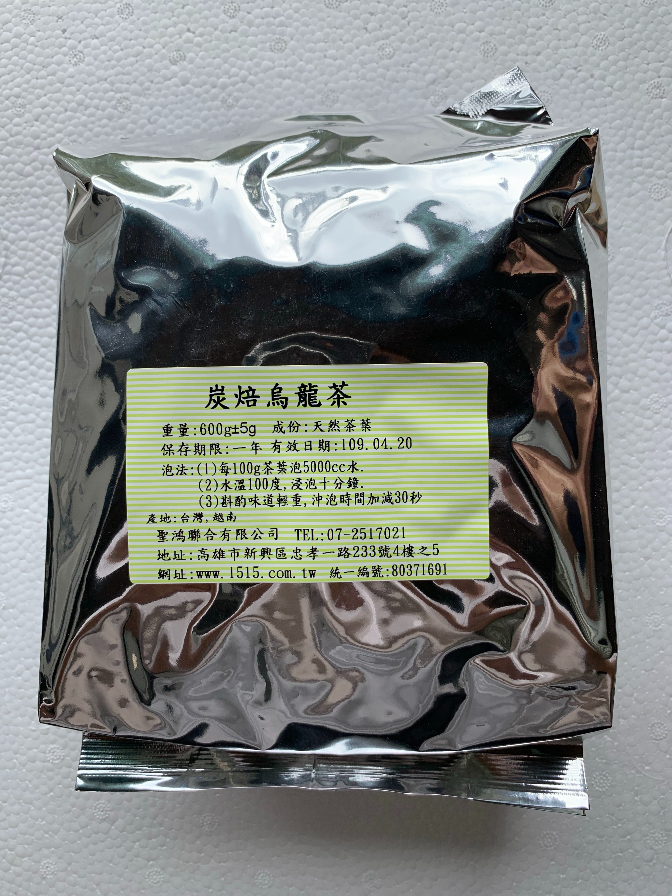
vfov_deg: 67.3
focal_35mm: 26
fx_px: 673
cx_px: 336
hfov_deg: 53.1
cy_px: 448
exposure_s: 1/426
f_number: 1.8
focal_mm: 4.25
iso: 25
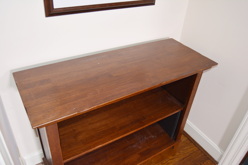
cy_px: 82
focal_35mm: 30
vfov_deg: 43.6
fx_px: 207
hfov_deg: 61.9
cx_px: 124
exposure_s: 1/60
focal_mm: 20
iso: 720
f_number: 3.5
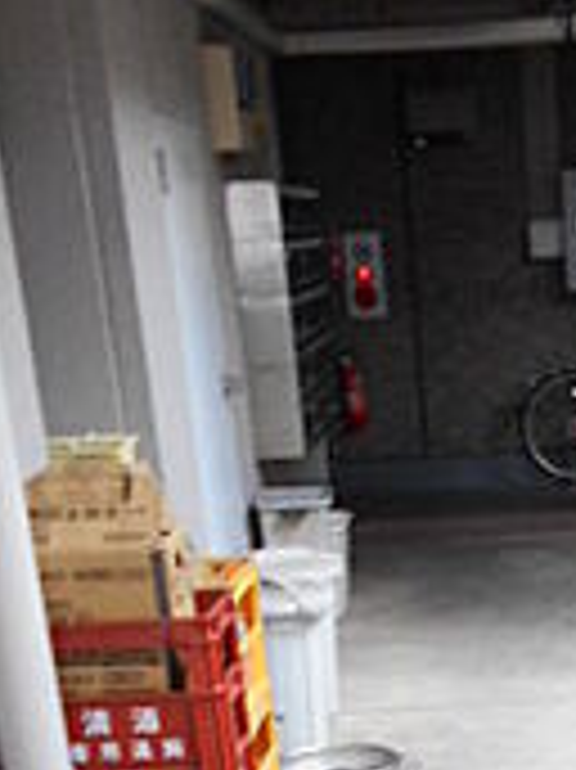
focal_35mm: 73
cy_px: 928
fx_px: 1622
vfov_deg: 24.2
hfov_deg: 19.2
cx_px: 662
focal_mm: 4.6
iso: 280
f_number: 3.2
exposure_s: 1/30
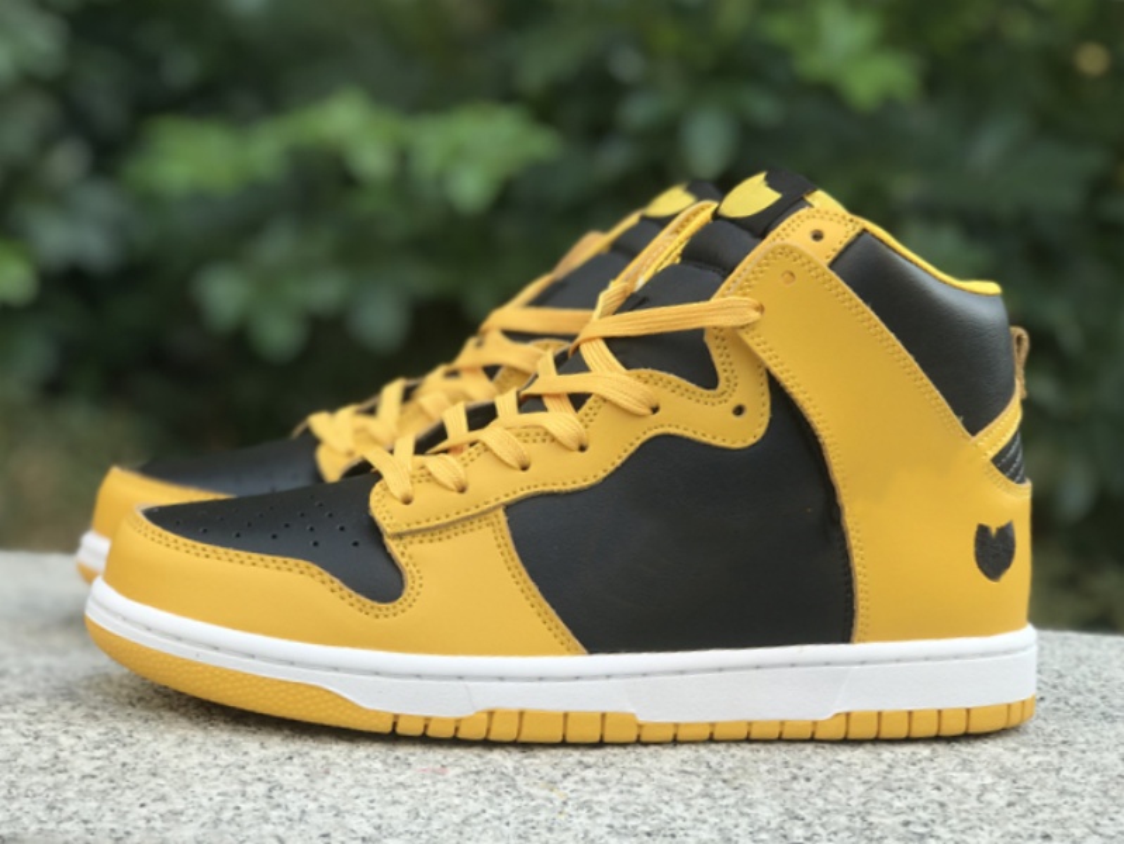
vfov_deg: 25.7
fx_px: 1852
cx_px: 562
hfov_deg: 33.8
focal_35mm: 57
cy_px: 422
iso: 20
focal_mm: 6.6
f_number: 2.8
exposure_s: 1/134
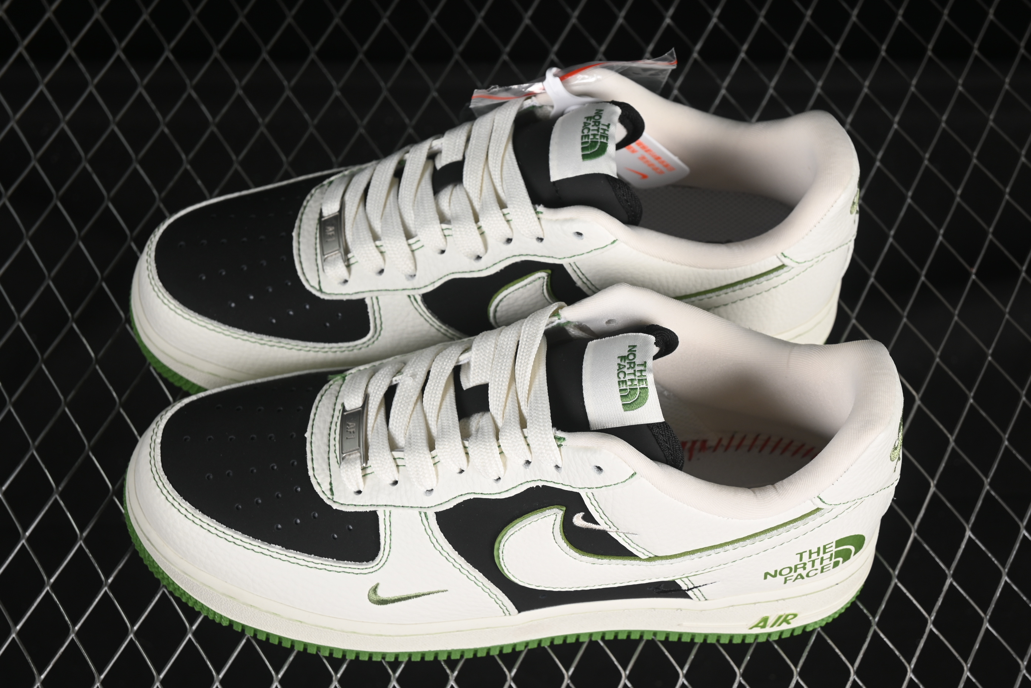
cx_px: 516
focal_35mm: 75
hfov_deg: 27.0
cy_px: 344
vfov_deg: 18.2
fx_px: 2148
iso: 160
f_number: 7.1
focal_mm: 50
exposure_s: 1/80
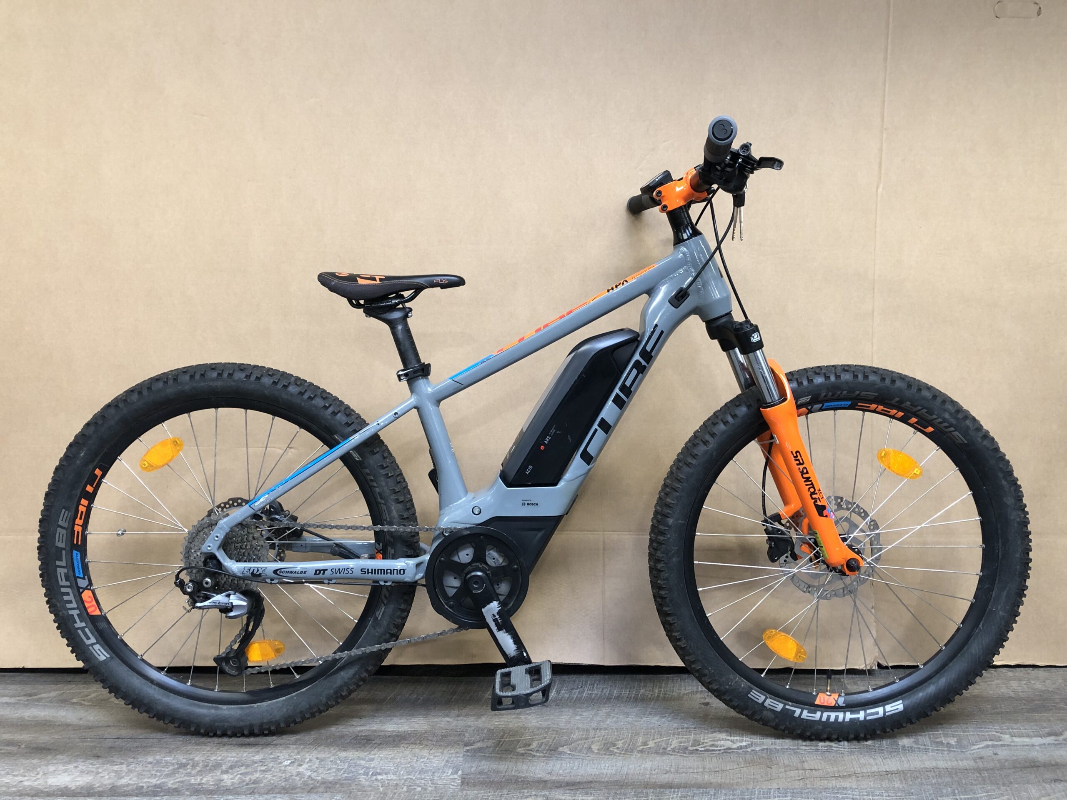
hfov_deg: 63.4
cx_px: 534
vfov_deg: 49.7
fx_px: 863
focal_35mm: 28
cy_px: 400
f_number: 1.8
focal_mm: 3.99
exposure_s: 1/17
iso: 40
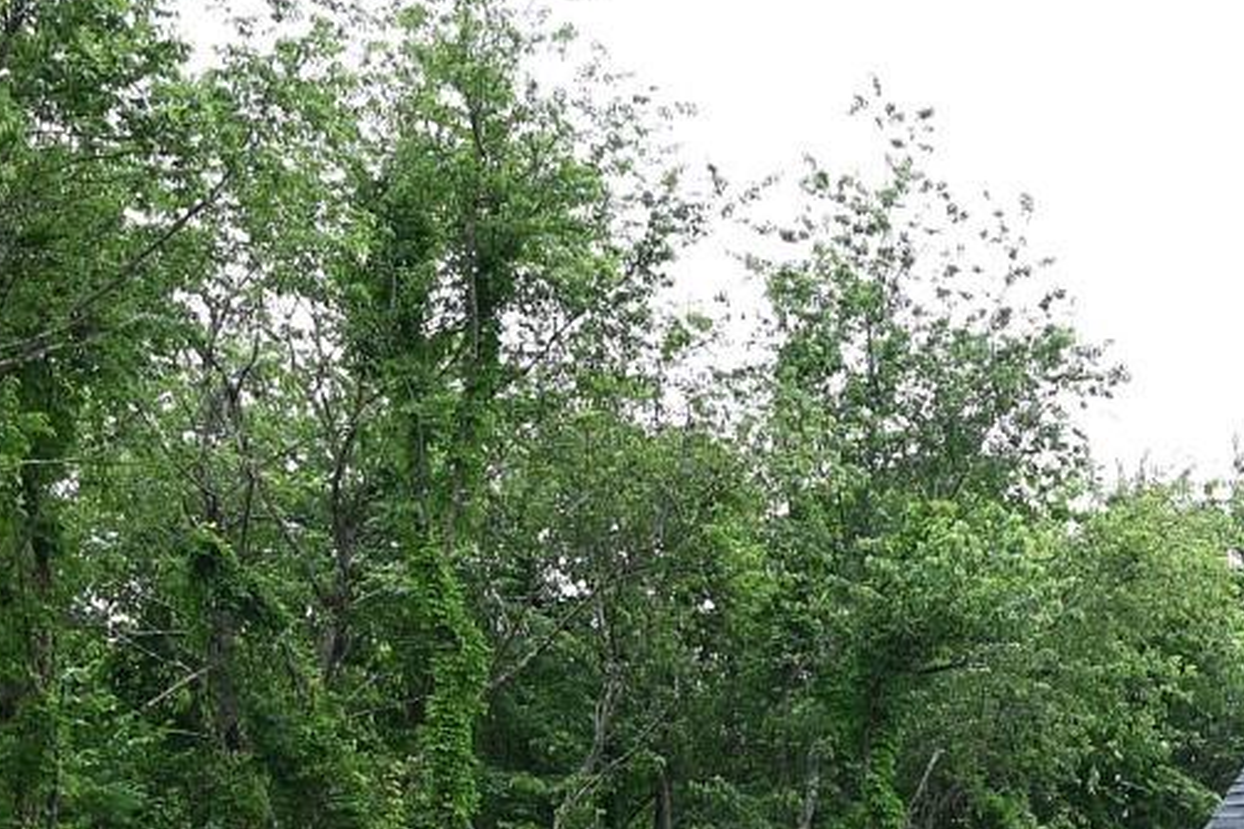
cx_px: 1860
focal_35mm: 118
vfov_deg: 11.1
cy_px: 1333
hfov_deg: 15.9
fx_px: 4076
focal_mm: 29
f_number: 5.6
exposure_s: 1/100
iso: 100
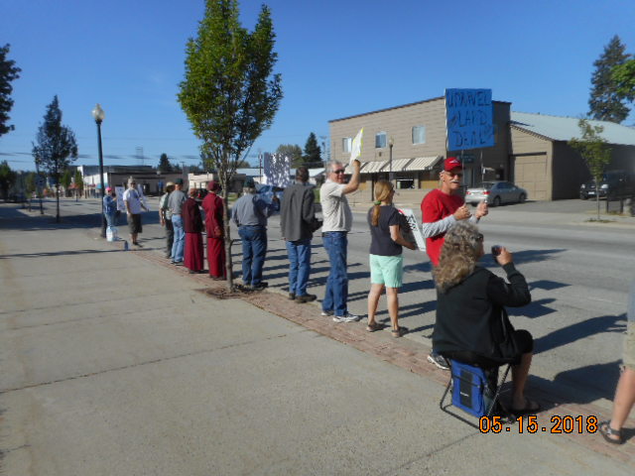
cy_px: 238
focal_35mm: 25
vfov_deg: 54.9
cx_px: 318
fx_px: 459
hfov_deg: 69.4
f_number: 3.7
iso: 80
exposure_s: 1/1000
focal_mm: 4.5
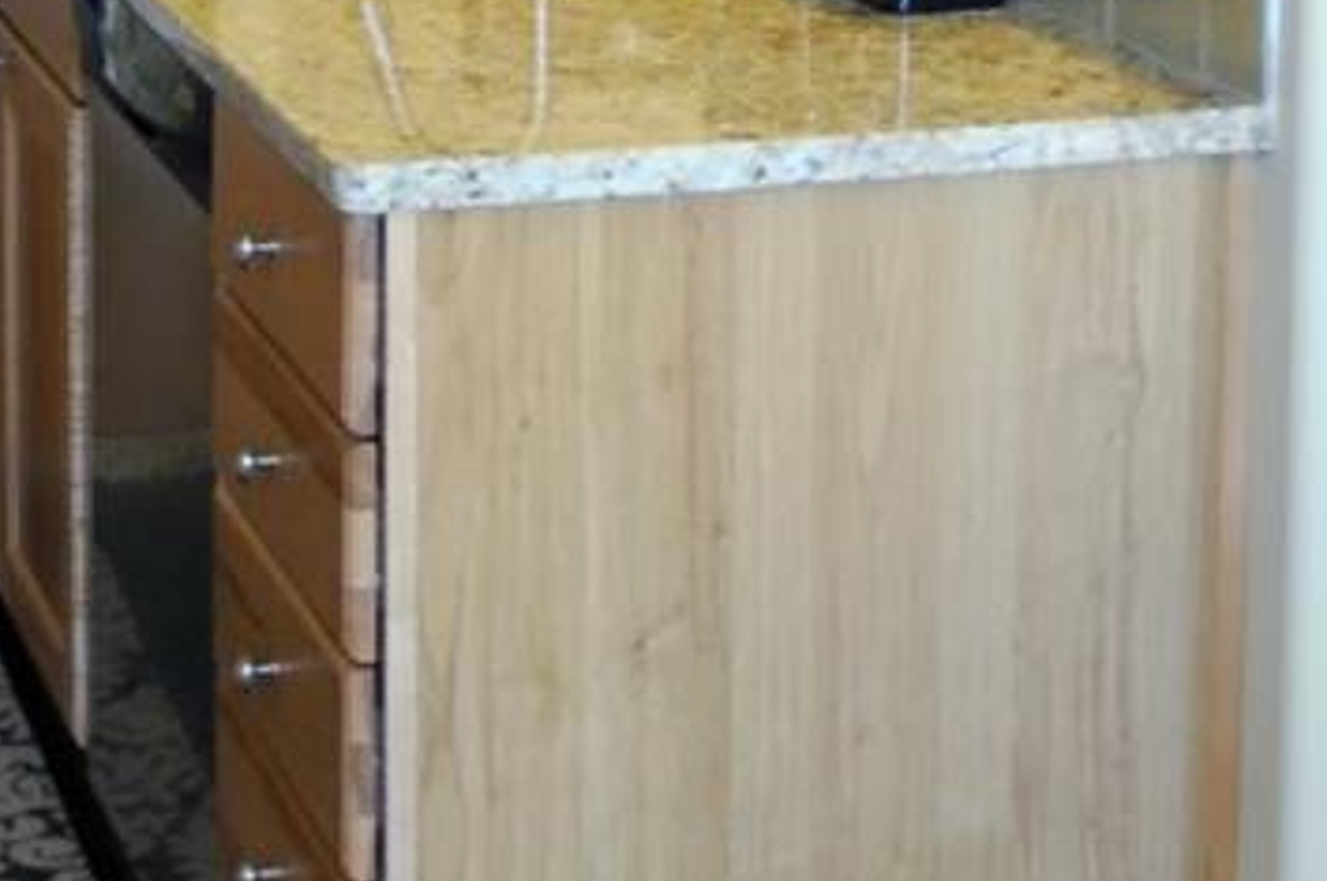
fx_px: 5153
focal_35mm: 140
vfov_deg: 9.2
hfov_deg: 14.7
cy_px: -890
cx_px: 802
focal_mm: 22
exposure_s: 1/25
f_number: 3.5
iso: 400
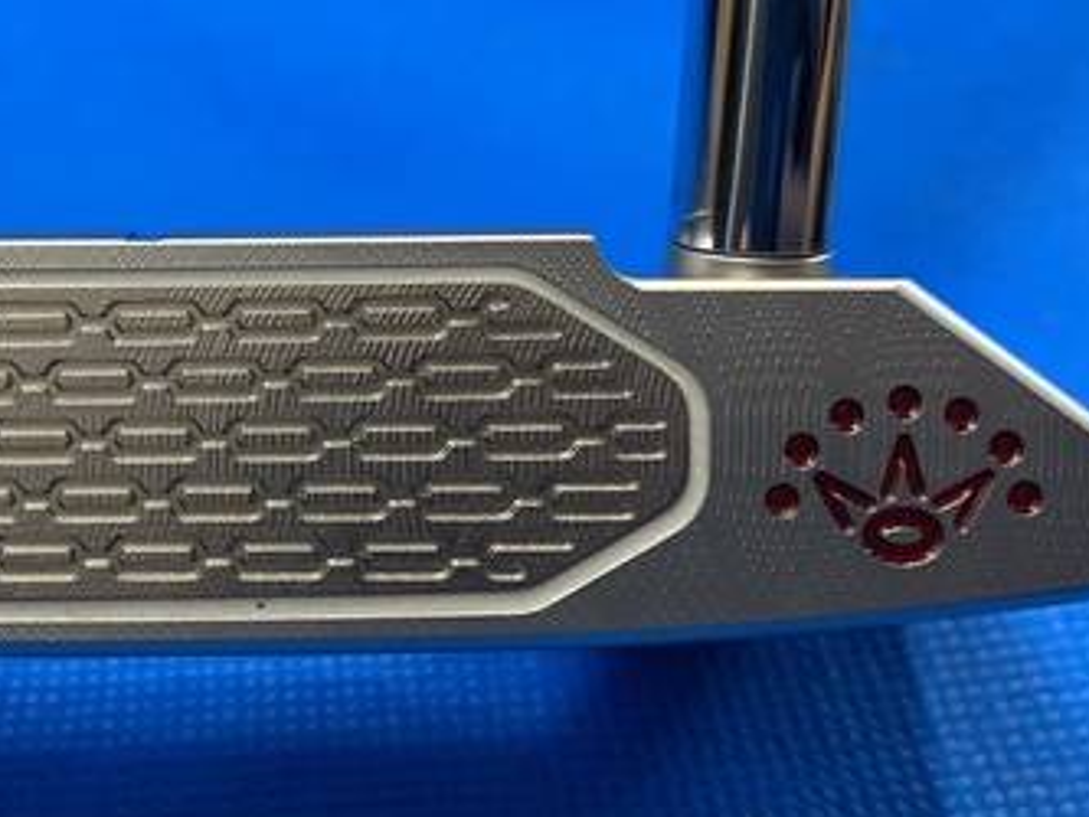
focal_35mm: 50
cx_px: 170
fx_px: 1574
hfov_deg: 36.5
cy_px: 415
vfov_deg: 29.1
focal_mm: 4.25
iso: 125
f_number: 1.8
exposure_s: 1/60
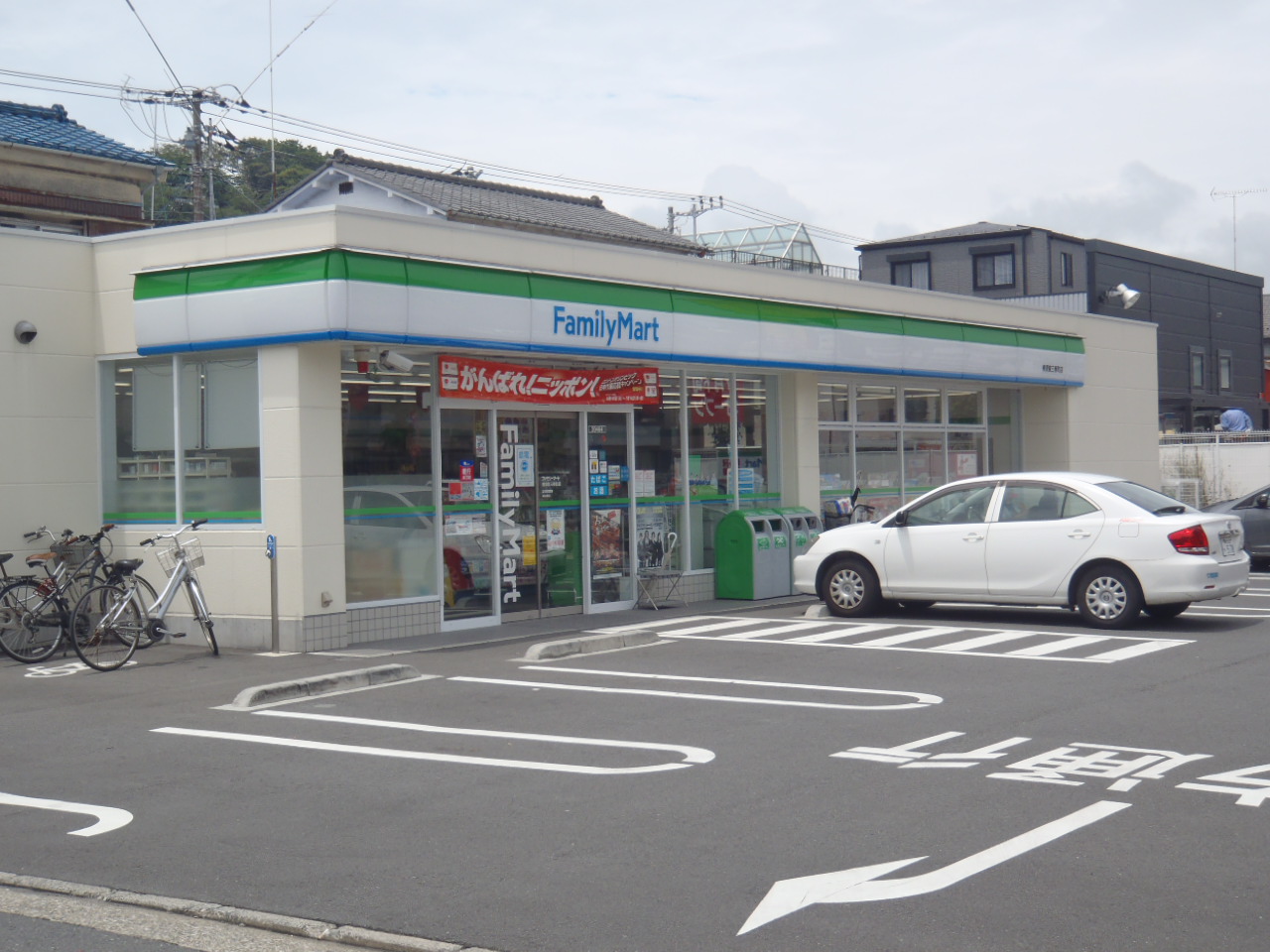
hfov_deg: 38.9
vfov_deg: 29.7
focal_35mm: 49
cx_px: 635
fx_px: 1798
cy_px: 476
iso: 64
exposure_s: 1/500
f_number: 5
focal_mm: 8.89
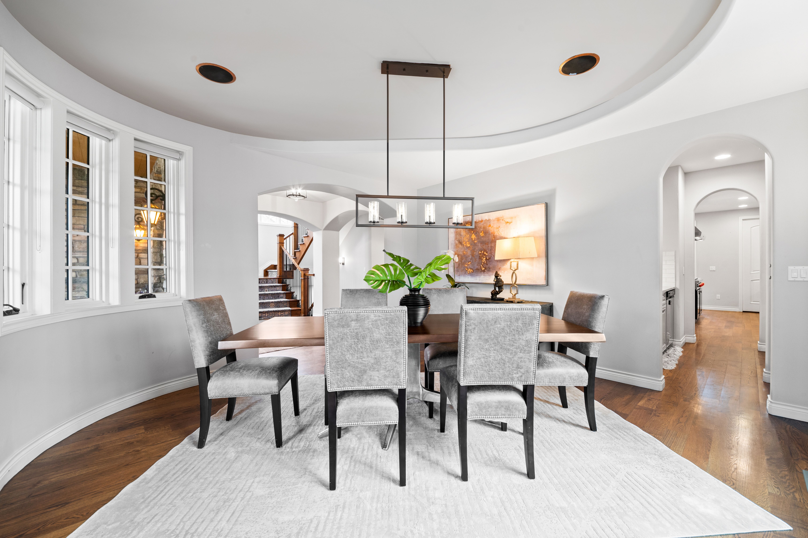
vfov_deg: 81.2
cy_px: 269
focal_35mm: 14
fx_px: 314
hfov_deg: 104.3
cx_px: 404
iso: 400
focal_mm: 14
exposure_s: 1.3
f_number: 9
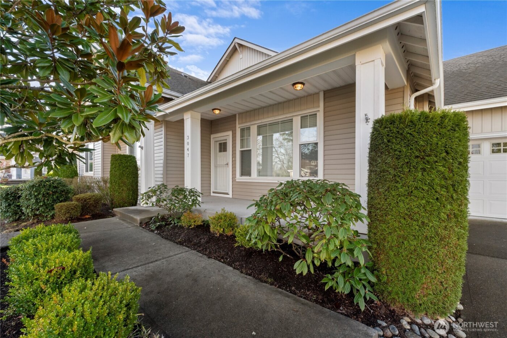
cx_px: 254
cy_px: 169
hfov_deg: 100.4
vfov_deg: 77.4
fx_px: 211
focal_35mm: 15
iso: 800
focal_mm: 10
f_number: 8
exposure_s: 1/80
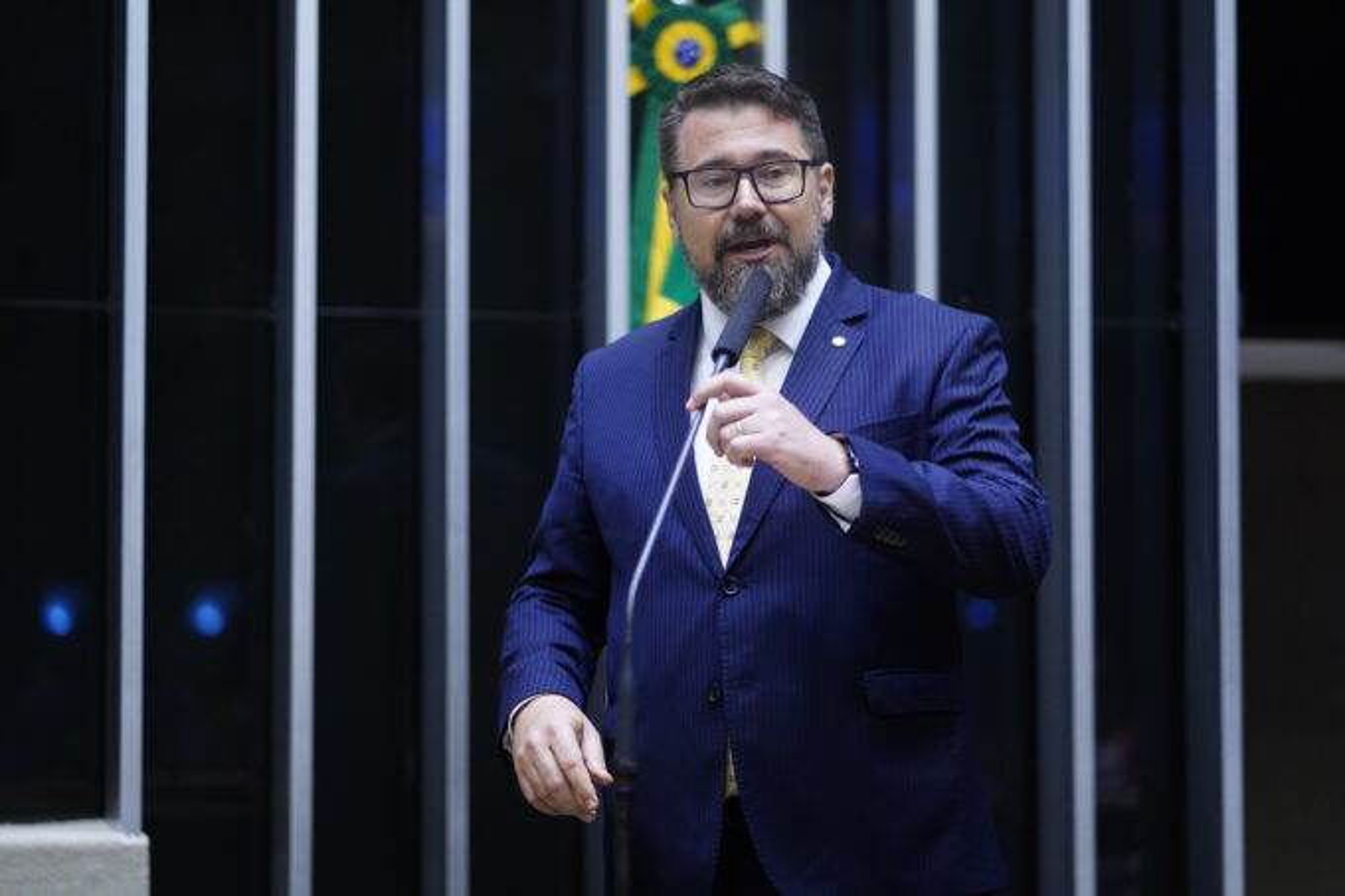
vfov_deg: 16.1
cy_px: 448
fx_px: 3175
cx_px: 672
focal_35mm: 85
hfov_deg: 23.9
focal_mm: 85
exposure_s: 1/320
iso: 3200
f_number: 1.8
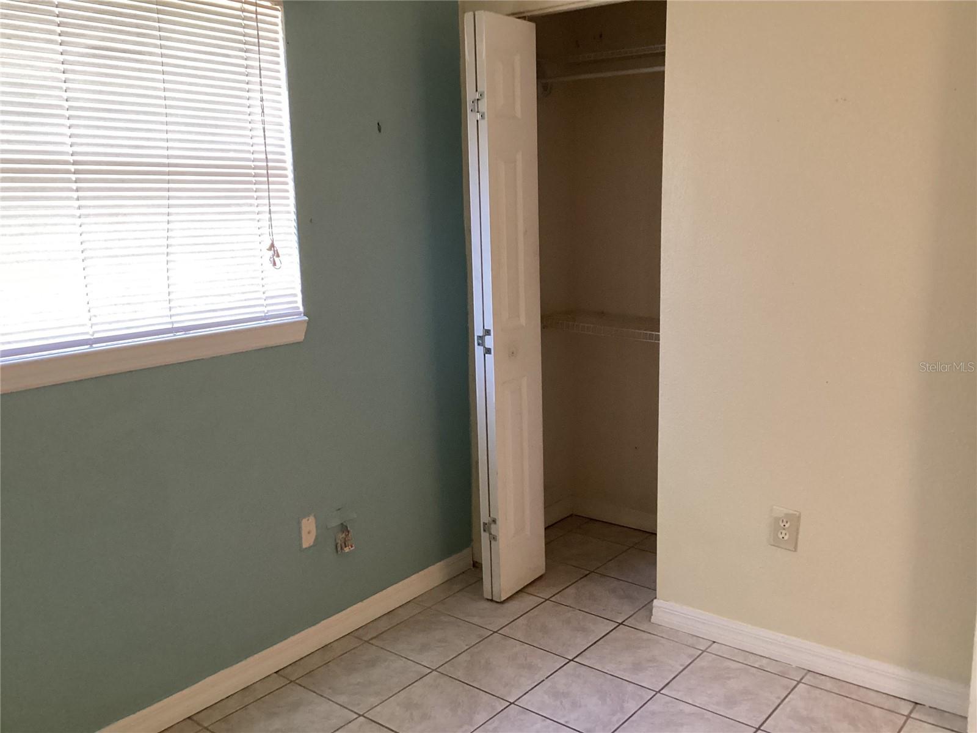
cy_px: 366
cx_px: 488
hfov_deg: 58.4
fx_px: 875
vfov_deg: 45.4
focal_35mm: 31
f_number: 2.4
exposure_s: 1/30
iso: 400
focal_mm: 3.3
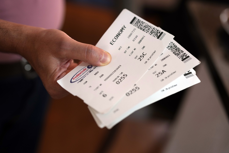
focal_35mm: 50
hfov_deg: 39.6
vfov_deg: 27.0
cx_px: 114
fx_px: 318
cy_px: 76
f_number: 1.8
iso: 500
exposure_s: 1/40
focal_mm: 50
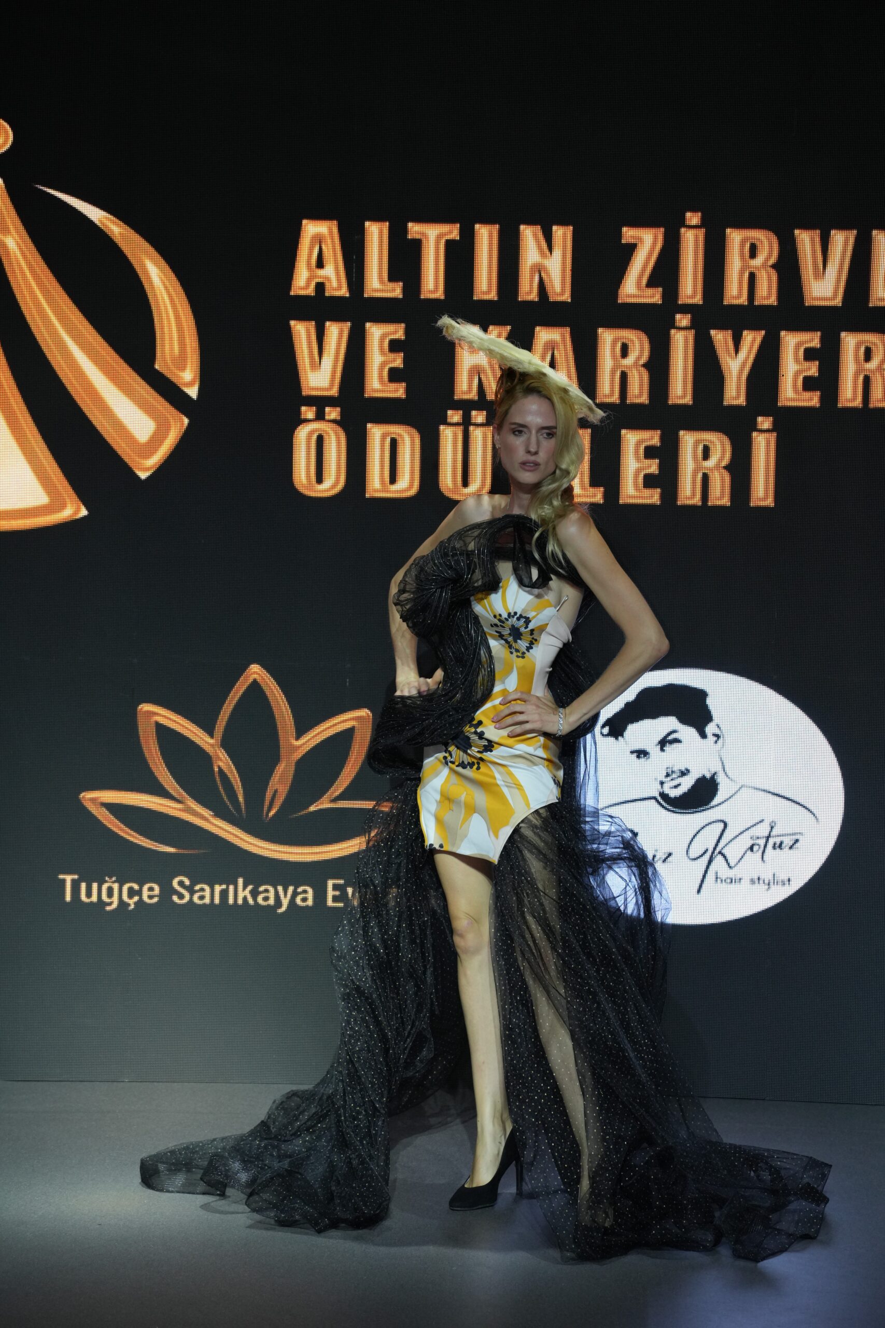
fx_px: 7373
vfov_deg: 10.3
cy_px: 664
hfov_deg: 6.9
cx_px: 442
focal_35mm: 200
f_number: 5.6
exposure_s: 1/200
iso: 1600
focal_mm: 200
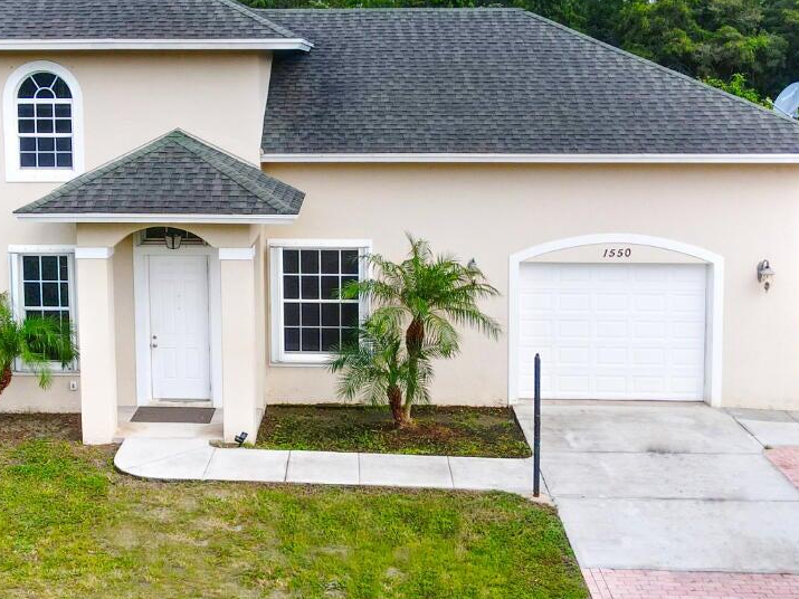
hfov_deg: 40.2
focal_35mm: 47
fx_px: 1085
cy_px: 330
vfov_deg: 30.8
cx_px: 306
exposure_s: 1/500
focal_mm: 4.5
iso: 110
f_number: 2.8
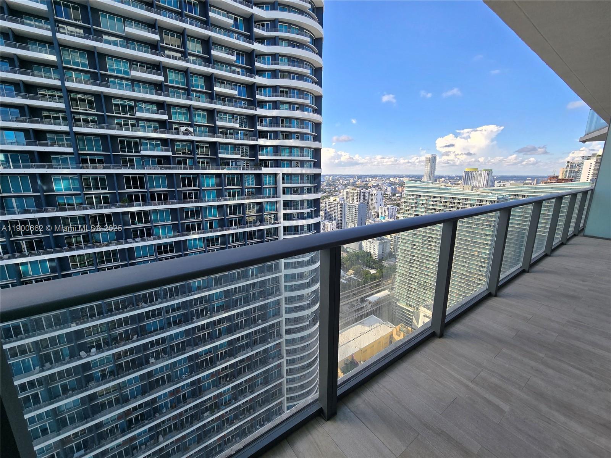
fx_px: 229
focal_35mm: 13
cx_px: 306
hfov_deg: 106.2
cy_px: 229
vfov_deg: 89.9
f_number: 2.2
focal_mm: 2.2
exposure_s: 1/904
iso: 50
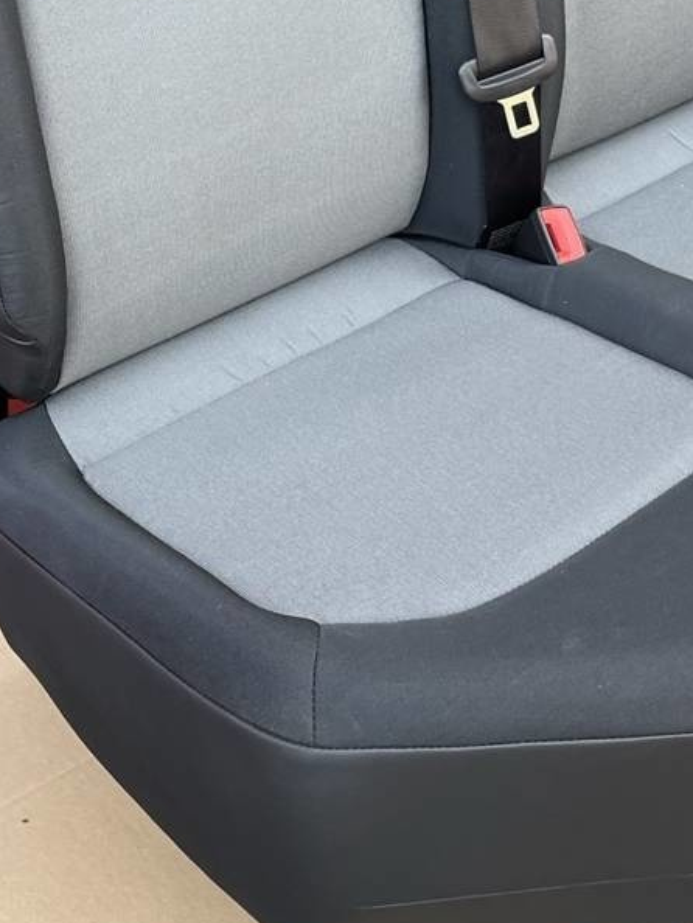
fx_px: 1867
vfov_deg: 26.3
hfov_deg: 20.9
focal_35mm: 70
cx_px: 510
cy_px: 2
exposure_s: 1/121
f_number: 1.6
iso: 64
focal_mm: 4.2
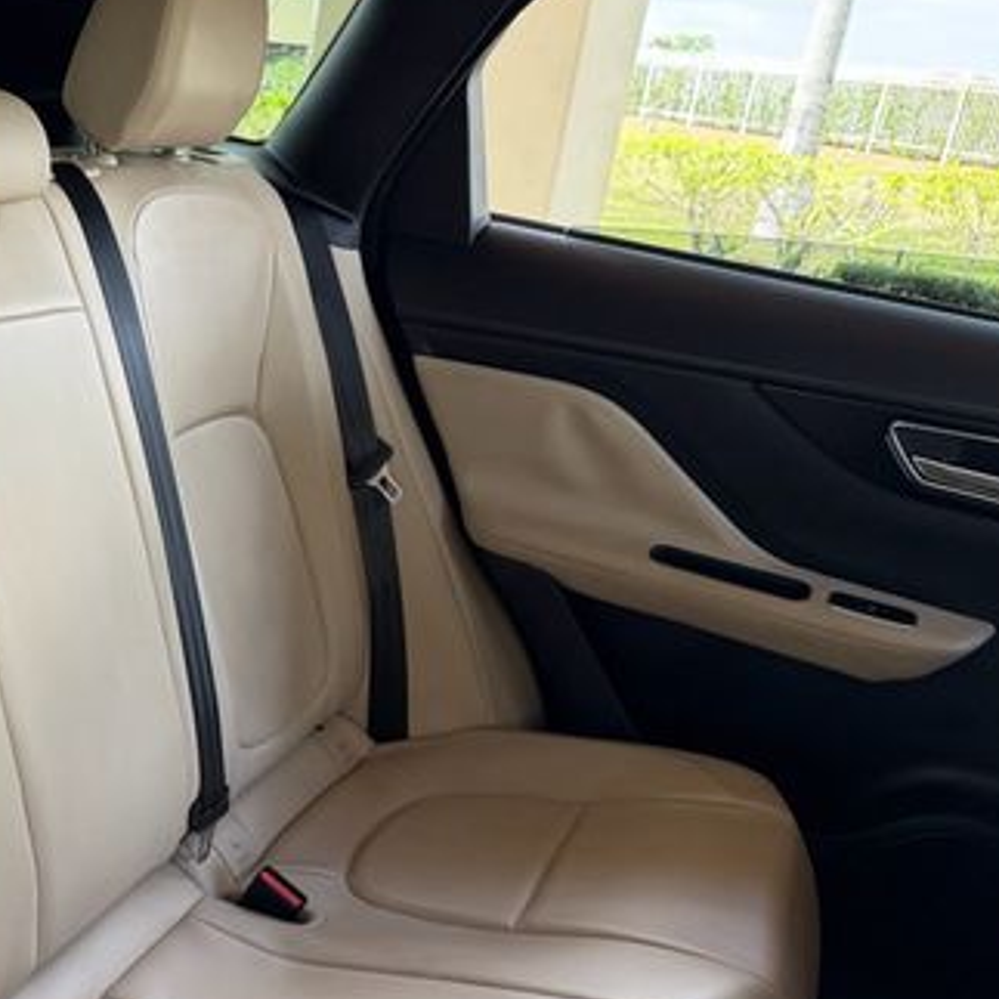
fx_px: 1371
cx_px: 105
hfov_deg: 37.5
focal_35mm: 42
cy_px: 650
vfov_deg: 39.6
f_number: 1.78
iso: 125
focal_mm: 6.76
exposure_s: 1/197
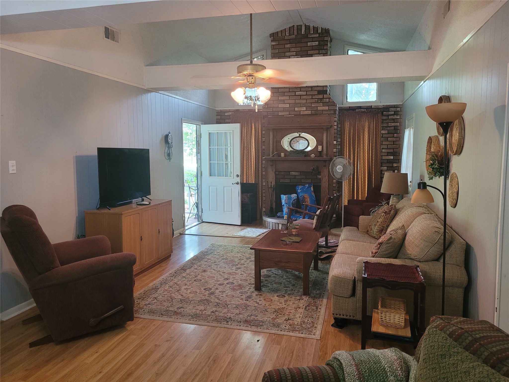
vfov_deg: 53.1
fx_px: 382
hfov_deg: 67.3
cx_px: 254
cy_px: 191
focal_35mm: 26
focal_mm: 5.4
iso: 320
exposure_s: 1/40
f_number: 1.8
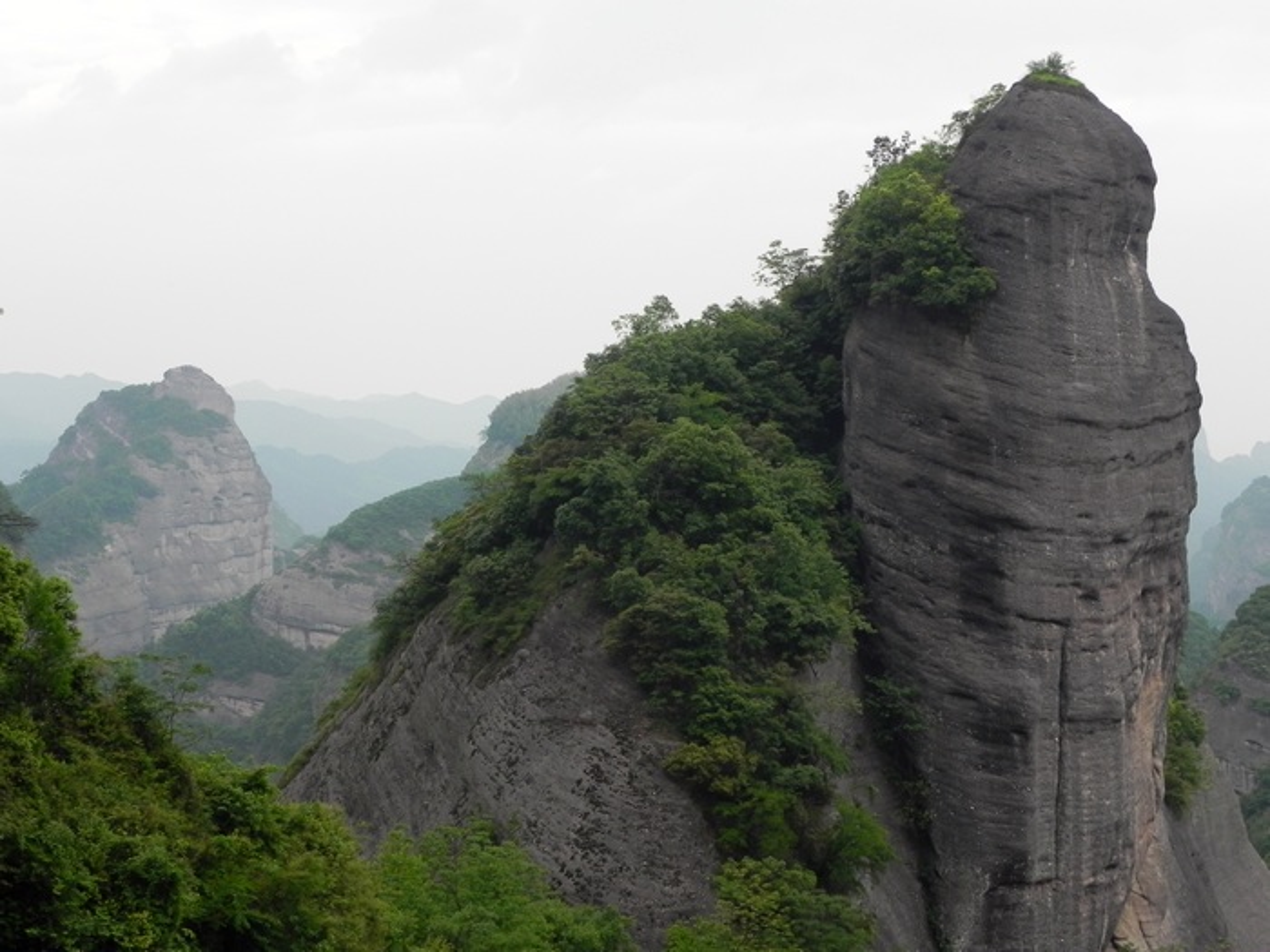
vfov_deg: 22.3
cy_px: 476
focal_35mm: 66
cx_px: 635
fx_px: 2421
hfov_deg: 29.4
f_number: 4.5
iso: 160
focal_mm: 11.8
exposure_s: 1/121
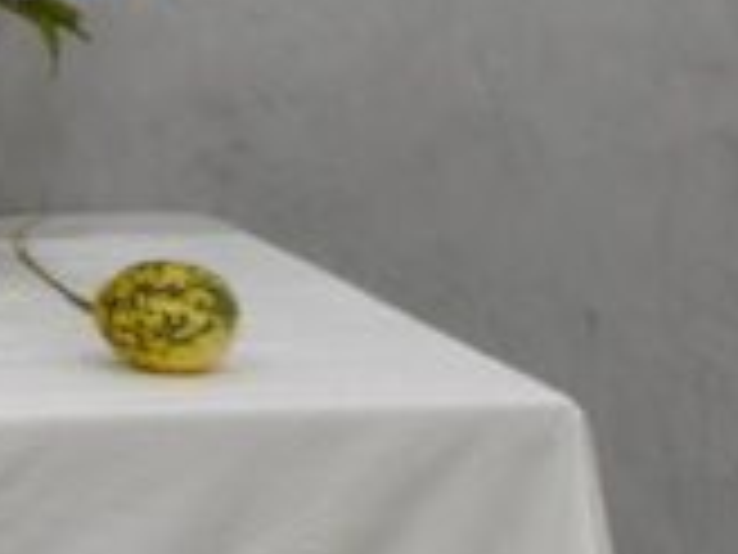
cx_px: -868
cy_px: -617
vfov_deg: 5.9
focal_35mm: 244
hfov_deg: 7.7
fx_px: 5202
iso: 800
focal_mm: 22
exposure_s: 1/160
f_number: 3.5
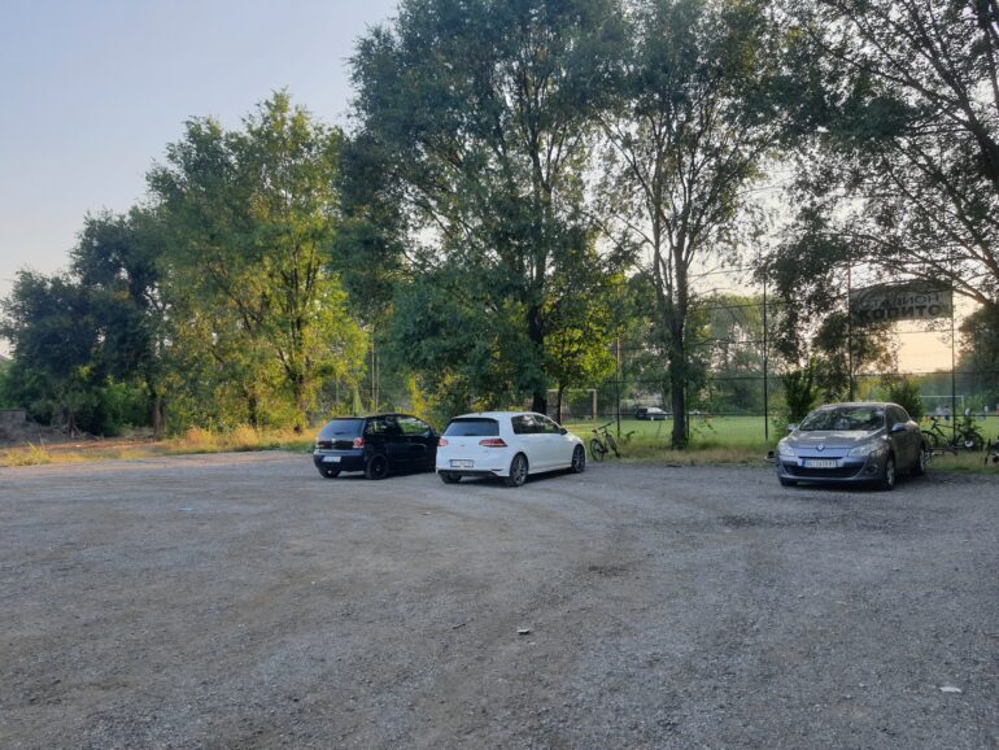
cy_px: 375
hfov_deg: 67.3
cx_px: 500
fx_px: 751
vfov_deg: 53.1
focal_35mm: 26
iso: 50
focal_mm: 4.32
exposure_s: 1/465
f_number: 1.7
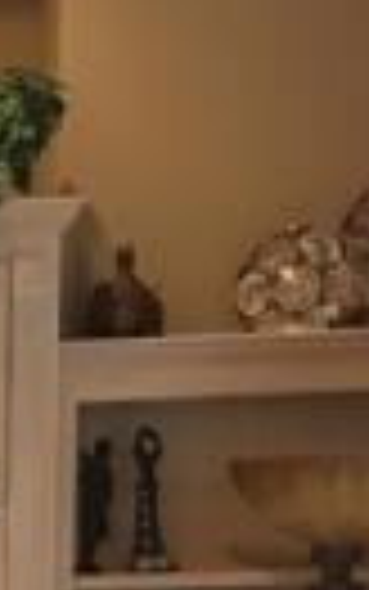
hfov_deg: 6.2
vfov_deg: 10.6
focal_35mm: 188
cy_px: 1013
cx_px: -914
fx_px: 3022
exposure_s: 1/15
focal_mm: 4.15
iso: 80
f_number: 2.2
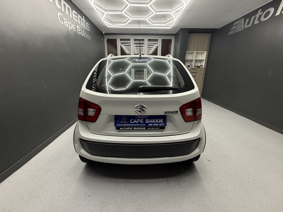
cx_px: 142
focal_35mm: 14
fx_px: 114
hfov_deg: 102.1
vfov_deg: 85.7
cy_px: 106
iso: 125
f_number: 2.2
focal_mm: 2.22
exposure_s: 1/100
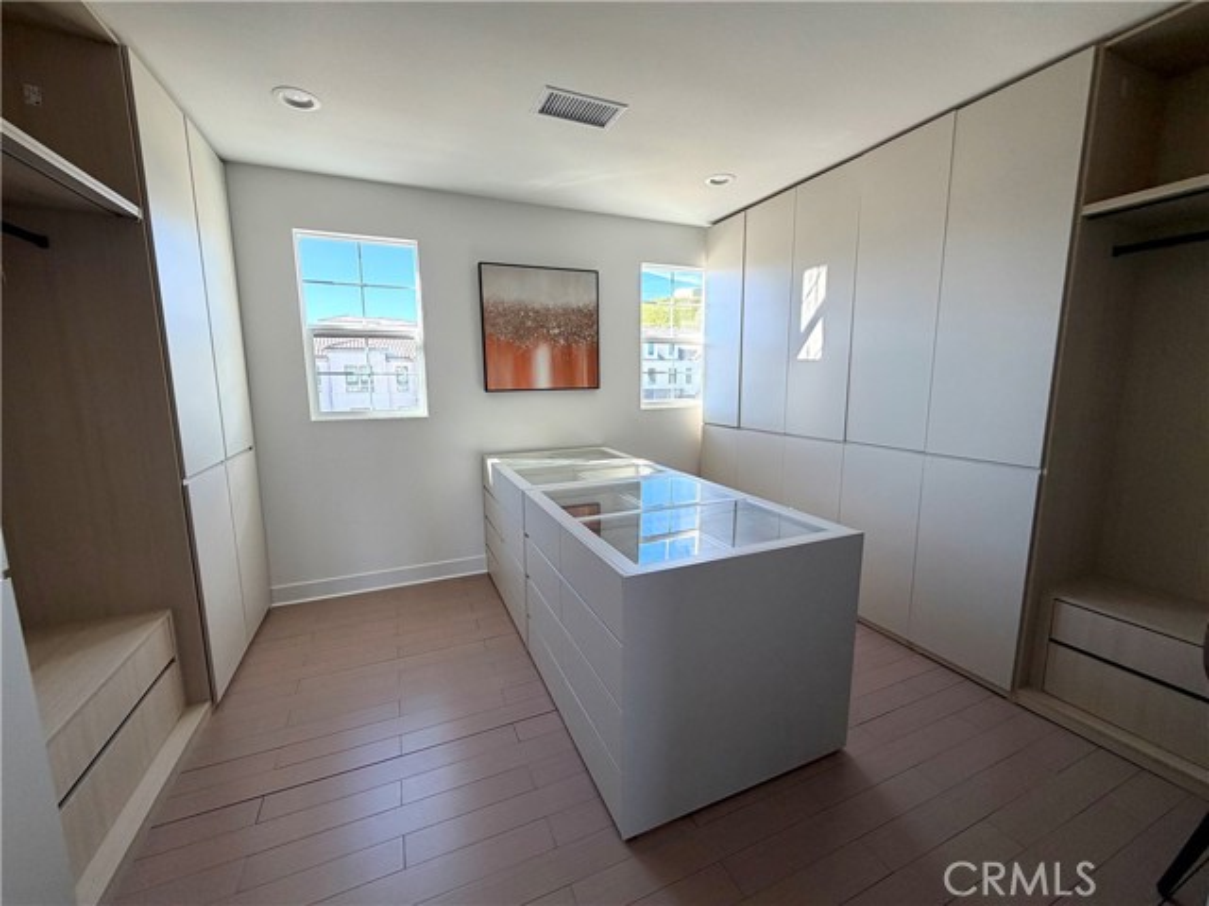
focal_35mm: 14
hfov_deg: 102.1
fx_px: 489
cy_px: 453
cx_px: 604
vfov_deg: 85.7
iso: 125
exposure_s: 1/121
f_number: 2.2
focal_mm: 2.22
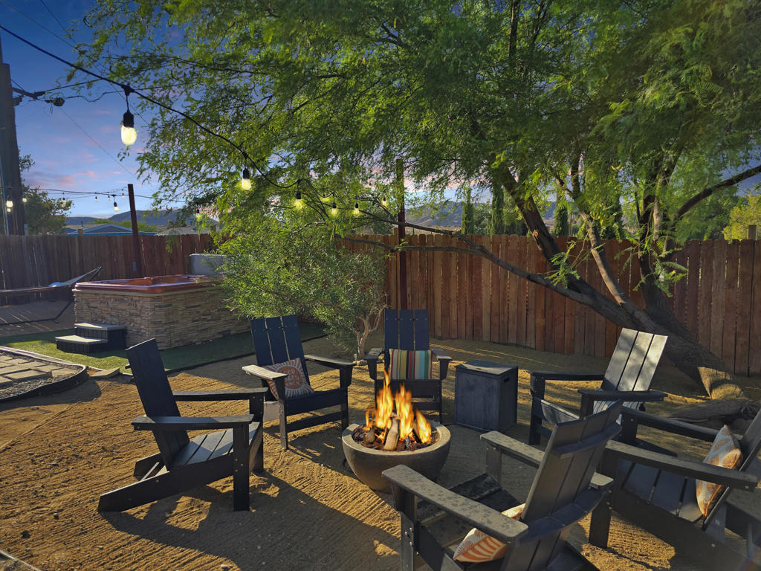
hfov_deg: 73.9
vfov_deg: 58.9
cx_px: 380
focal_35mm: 23
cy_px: 286
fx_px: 506
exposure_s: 1/614
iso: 12
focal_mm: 6.3
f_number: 1.7
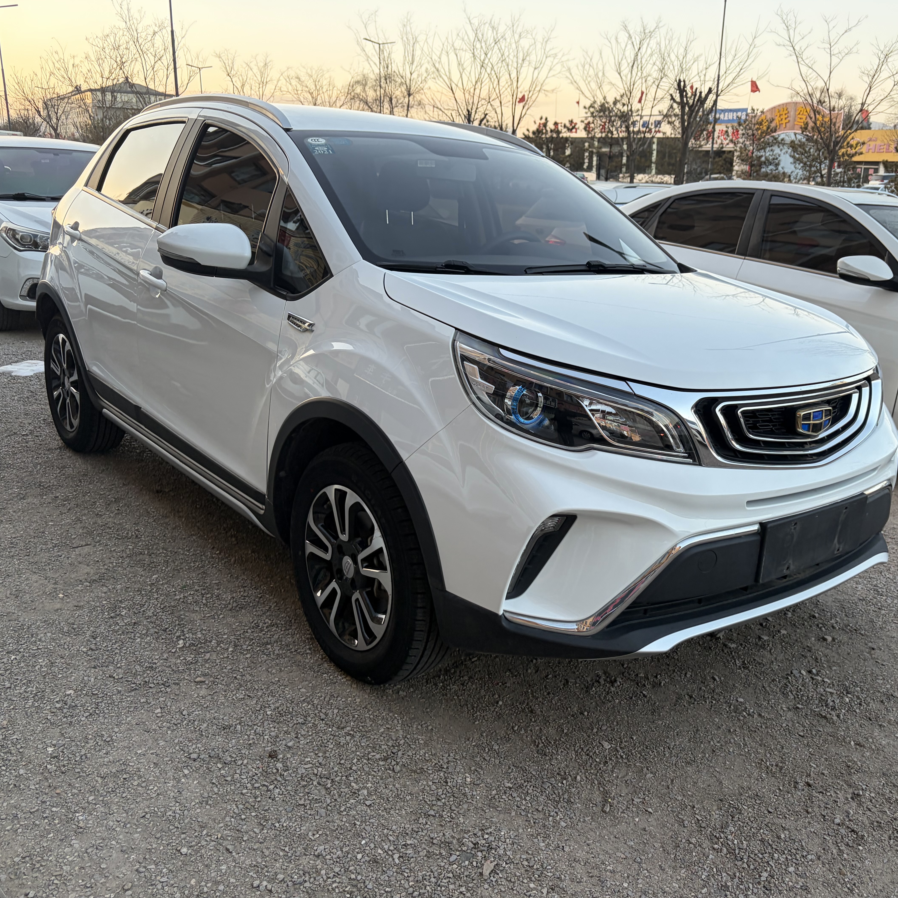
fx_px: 910
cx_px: 535
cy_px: 446
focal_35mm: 31
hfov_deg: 52.2
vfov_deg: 52.5
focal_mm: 5.96
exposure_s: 1/160
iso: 64
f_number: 1.6
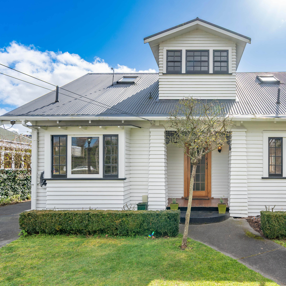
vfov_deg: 72.1
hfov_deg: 69.8
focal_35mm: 21
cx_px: 194
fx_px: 196
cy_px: 142
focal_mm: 16
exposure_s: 1/160
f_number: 8
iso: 100
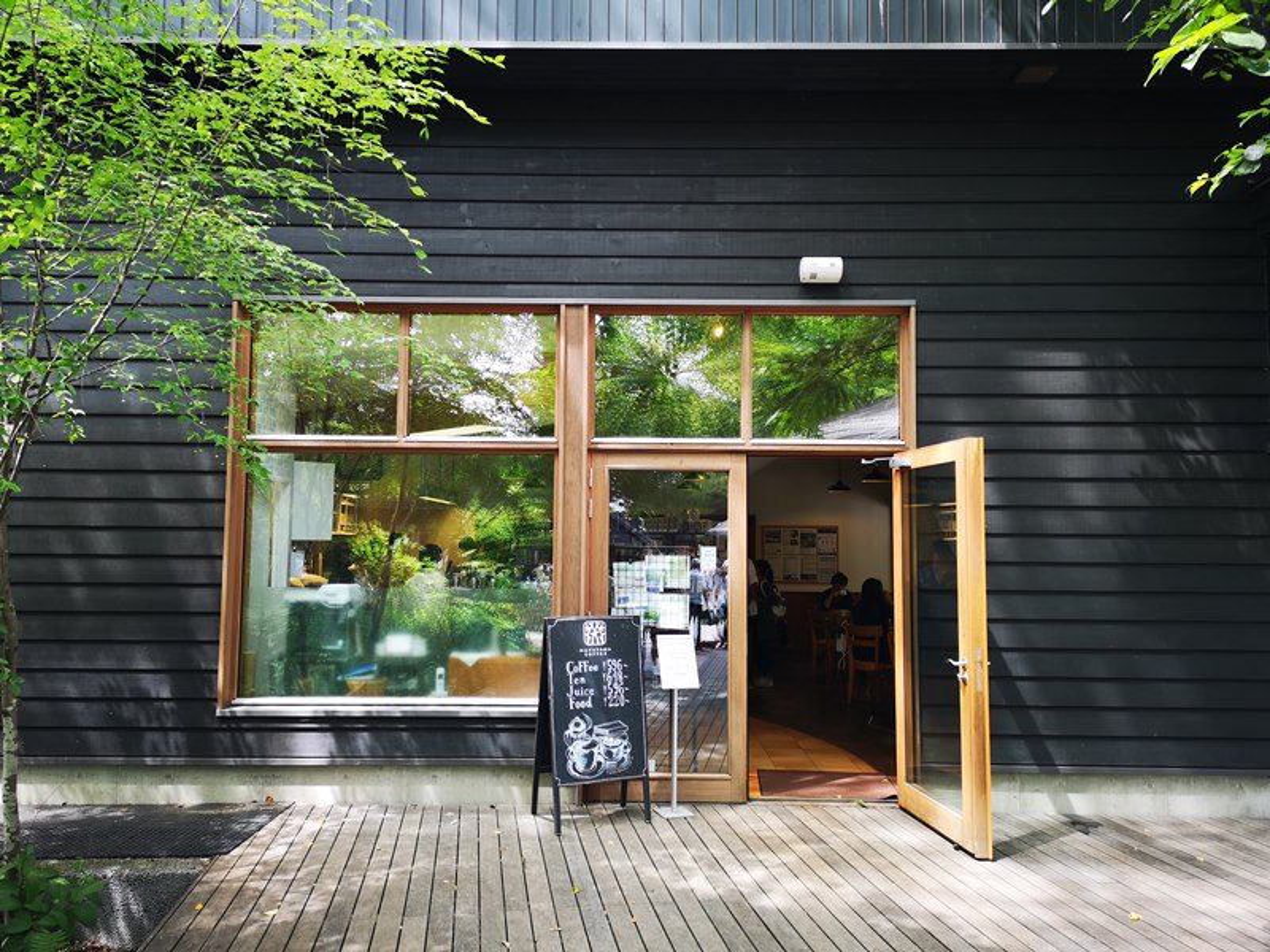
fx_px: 991
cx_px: 635
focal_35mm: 27
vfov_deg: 51.4
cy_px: 476
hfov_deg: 65.3
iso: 50
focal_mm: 3.95
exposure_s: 1/50
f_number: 1.8
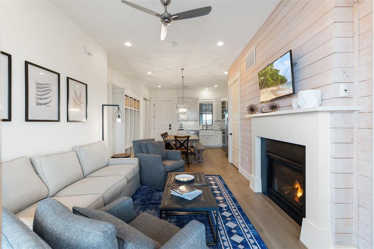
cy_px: 124
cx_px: 187
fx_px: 166
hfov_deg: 96.7
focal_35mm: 16
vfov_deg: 73.7
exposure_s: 1/2
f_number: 8
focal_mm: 16
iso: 100
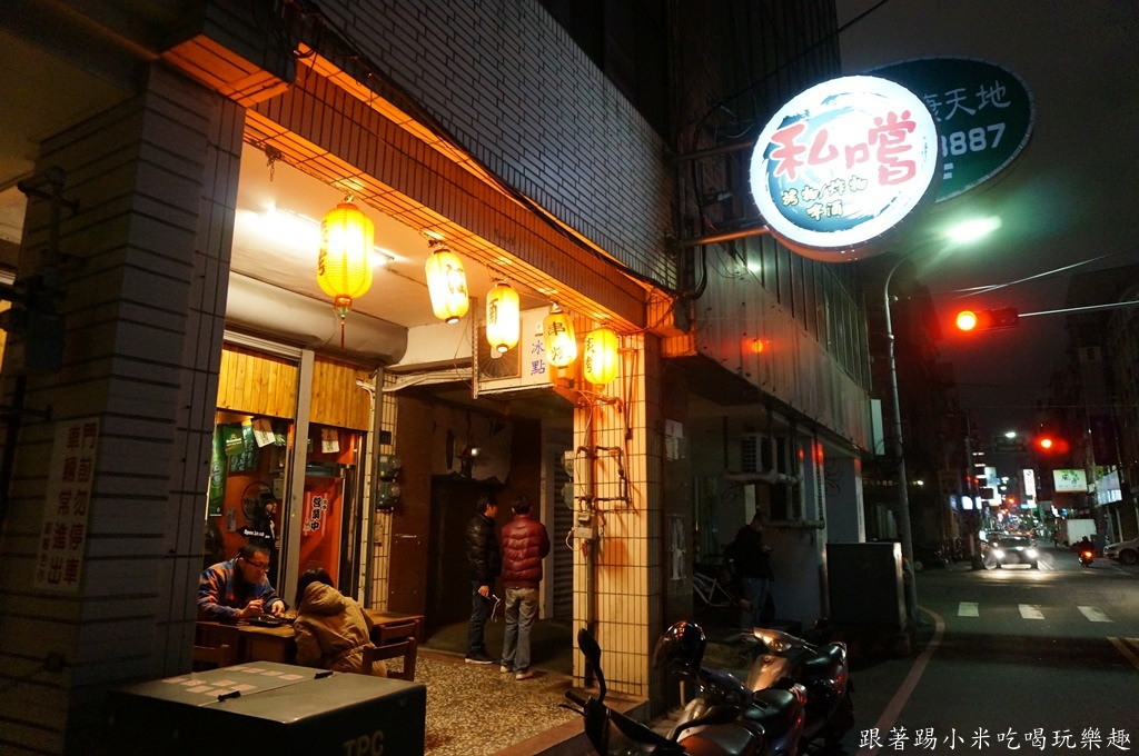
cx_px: 570
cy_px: 378
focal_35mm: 24
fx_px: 758
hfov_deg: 73.8
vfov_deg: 53.0
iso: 3200
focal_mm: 16
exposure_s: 1/60
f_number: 4
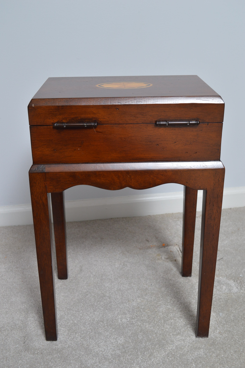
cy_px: 184
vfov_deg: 46.4
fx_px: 430
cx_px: 122
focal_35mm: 42
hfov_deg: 31.8
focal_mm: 28
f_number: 6.3
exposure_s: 1/80
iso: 400
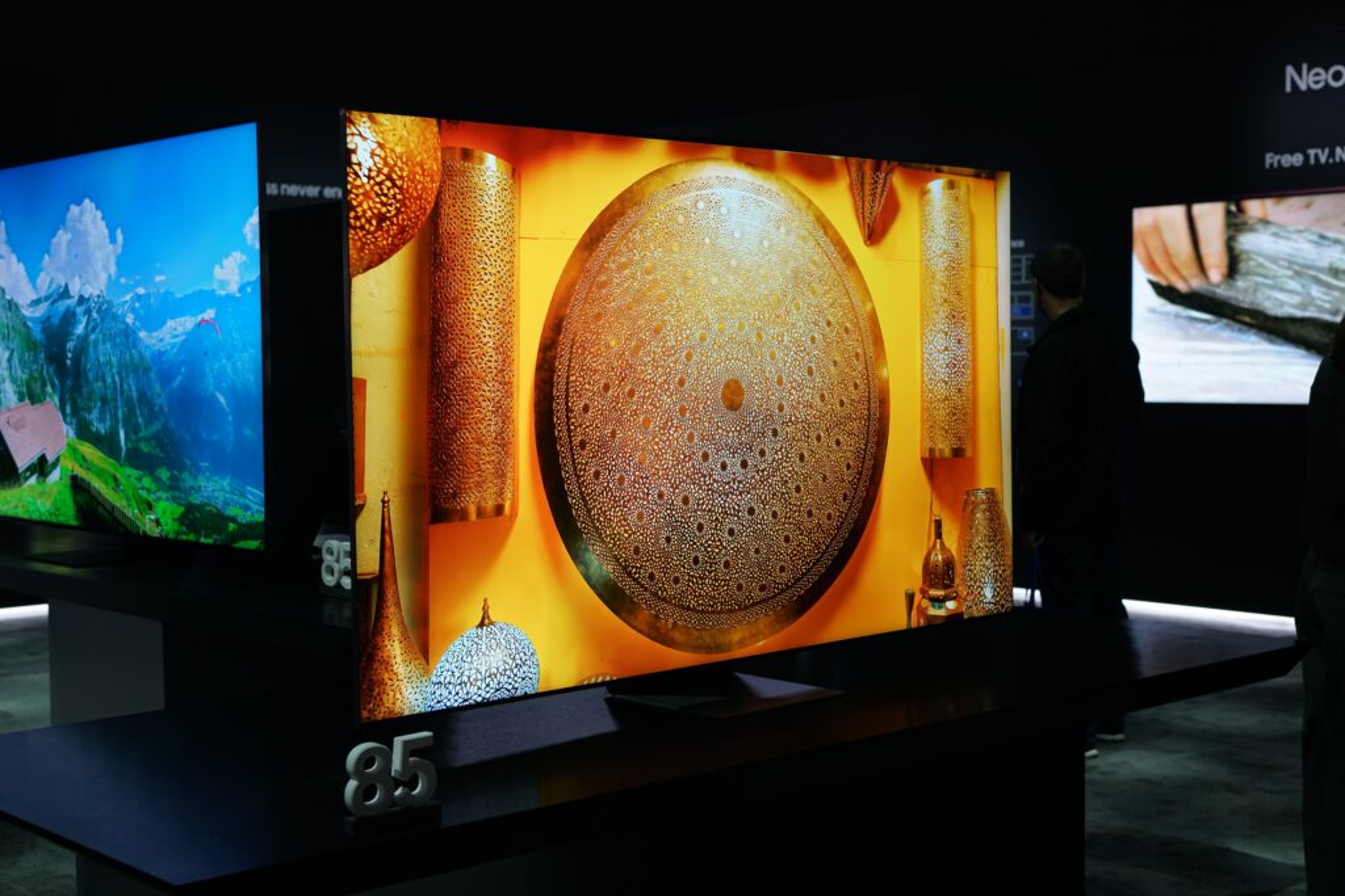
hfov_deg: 39.6
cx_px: 672
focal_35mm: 50
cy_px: 448
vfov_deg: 27.0
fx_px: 1868
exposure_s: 1/160
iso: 640
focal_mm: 50
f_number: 4
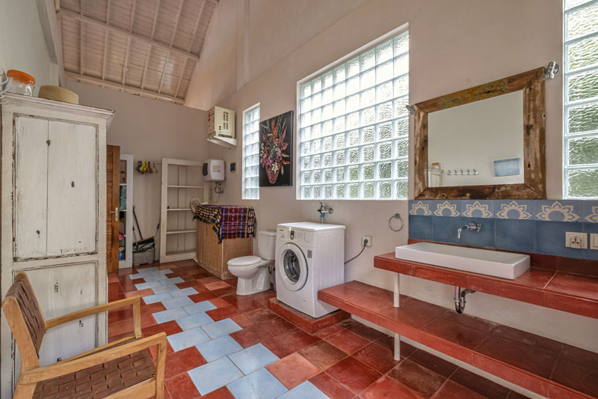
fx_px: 249
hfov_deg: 100.4
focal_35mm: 15
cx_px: 299
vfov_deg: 77.3
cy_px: 200
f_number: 16
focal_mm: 10
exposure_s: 1.3
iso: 160
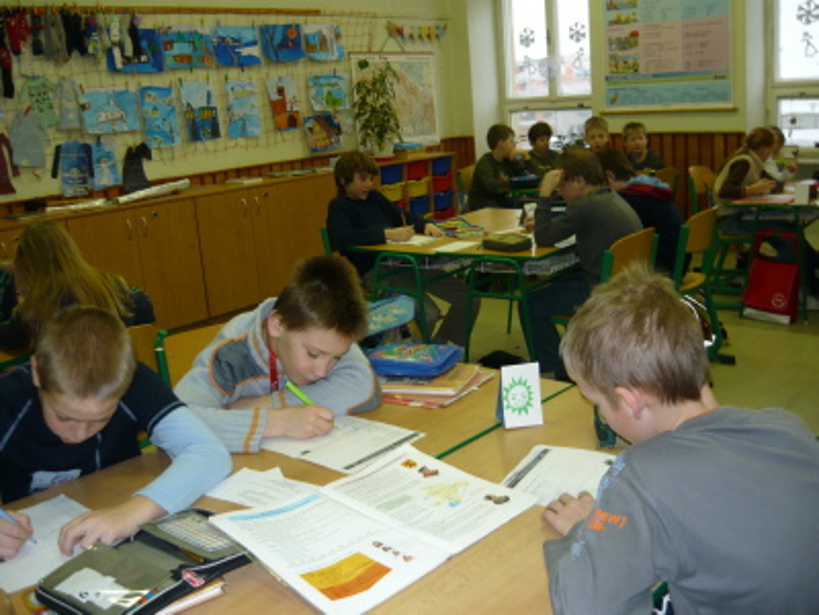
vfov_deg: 42.9
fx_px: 781
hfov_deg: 55.4
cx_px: 410
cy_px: 308
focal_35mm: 33
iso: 100
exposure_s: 1/30
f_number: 2.8
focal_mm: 5.5
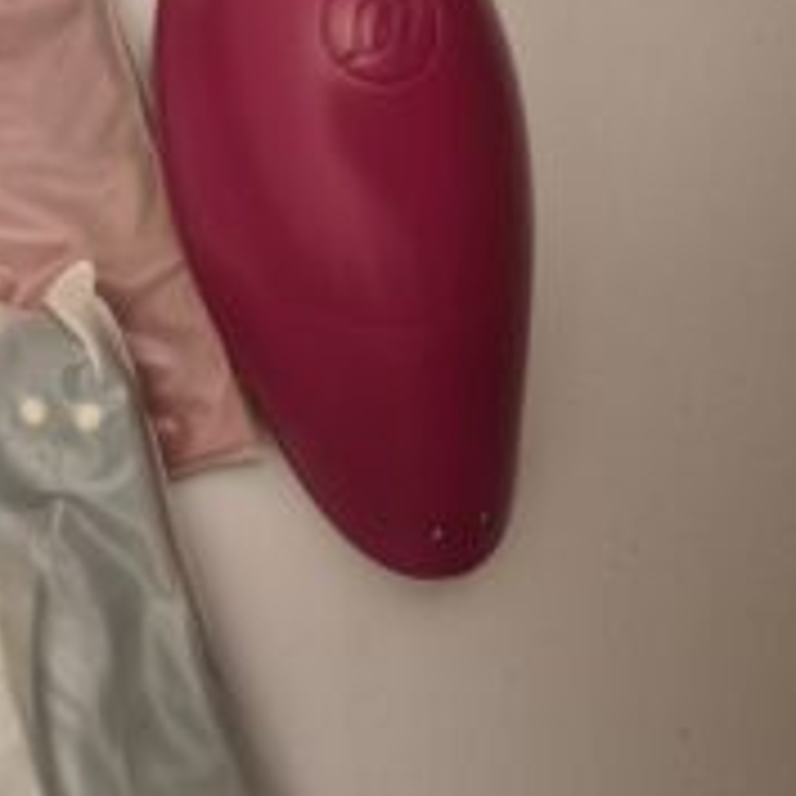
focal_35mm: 46
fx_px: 1197
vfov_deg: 36.8
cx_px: -9
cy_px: 396
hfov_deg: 33.5
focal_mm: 5.4
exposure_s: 1/100
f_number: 1.8
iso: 1250
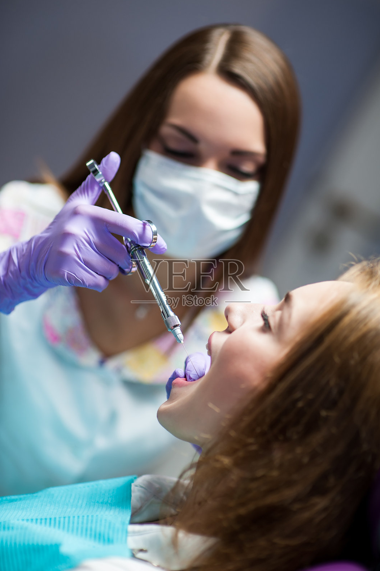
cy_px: 284
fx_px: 1362
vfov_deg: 23.6
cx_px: 191
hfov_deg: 15.9
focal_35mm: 86
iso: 200
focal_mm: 85
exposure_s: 1/200
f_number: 1.6
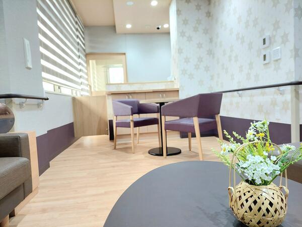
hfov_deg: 71.6
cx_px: 151
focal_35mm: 24
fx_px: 209
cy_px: 114
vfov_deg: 56.8
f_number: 1.8
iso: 160
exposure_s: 1/50
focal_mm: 5.23
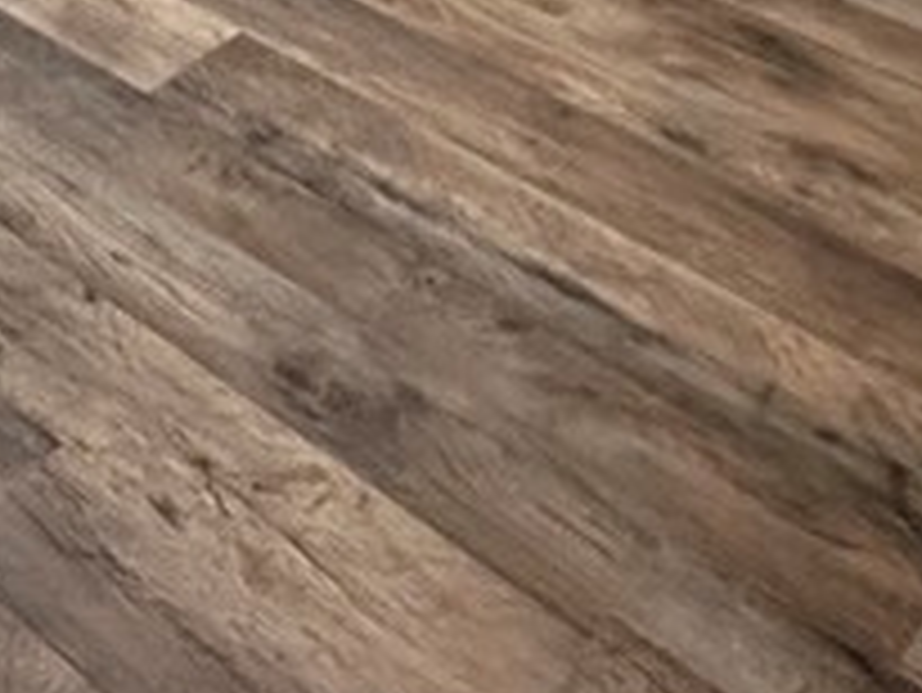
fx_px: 1866
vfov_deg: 15.7
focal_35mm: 70
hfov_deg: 25.7
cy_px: -760
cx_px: -99
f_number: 2.2
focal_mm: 2.22
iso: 250
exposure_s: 1/60
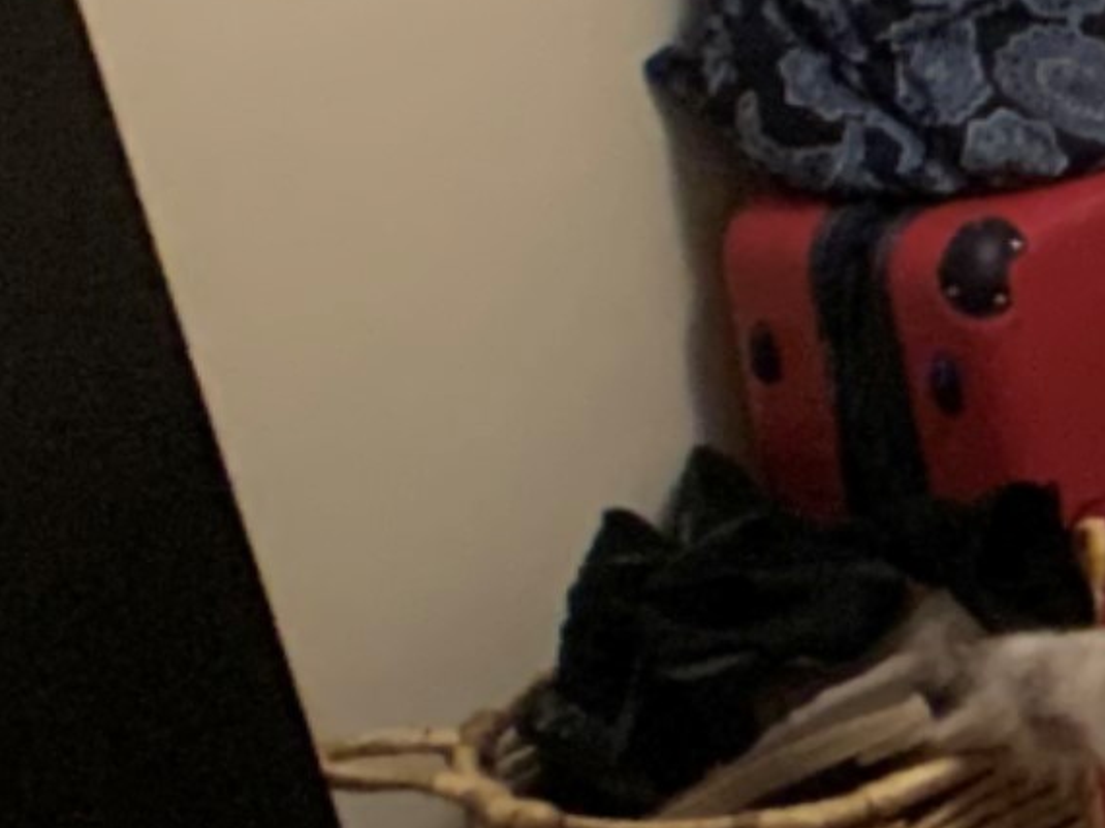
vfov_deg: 8.1
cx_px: 2941
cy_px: 268
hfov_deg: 9.2
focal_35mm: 184
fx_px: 5871
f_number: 1.8
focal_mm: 4.25
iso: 400
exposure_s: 1/40
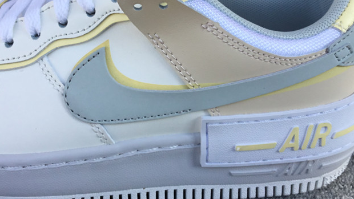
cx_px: 170
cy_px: 70
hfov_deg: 42.1
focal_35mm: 49
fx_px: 460
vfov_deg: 24.3
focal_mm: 3.3
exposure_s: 1/424
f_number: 2.4
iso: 25
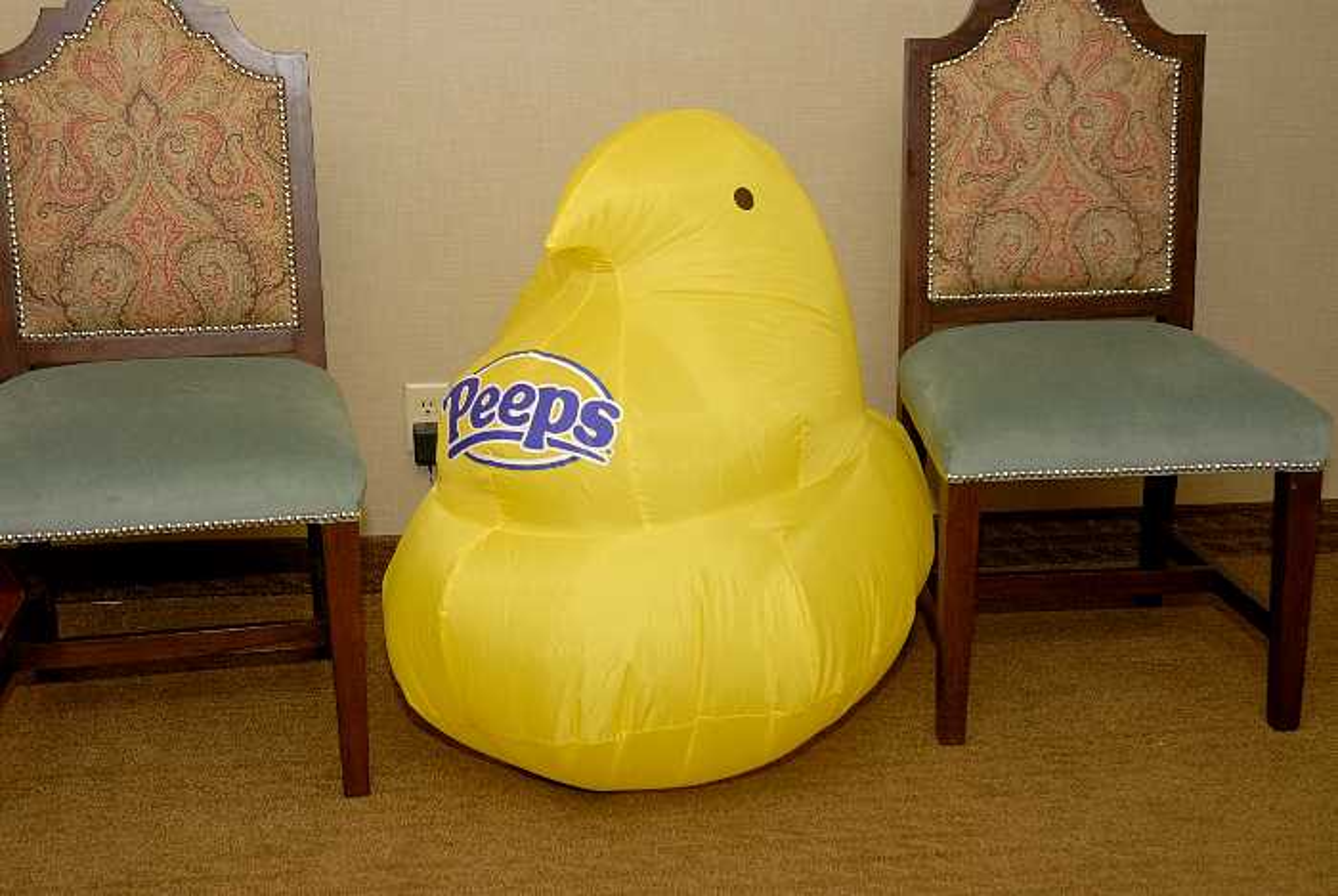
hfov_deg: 38.8
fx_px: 1898
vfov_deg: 26.6
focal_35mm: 51
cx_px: 669
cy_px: 448
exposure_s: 1/60
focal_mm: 34
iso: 400
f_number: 5.6
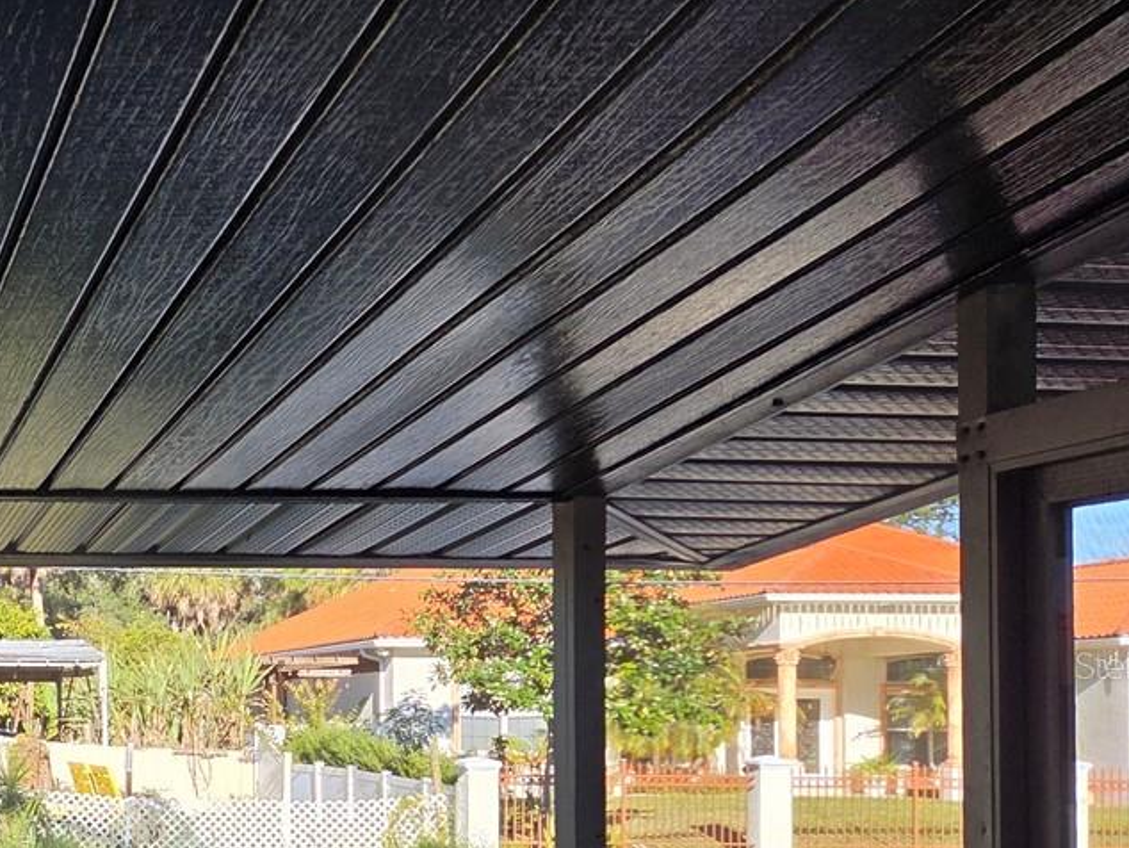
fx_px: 1892
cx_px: -182
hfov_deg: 29.2
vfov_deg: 24.9
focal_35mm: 58
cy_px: 665
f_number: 1.8
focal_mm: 5.4
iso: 80
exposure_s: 1/843
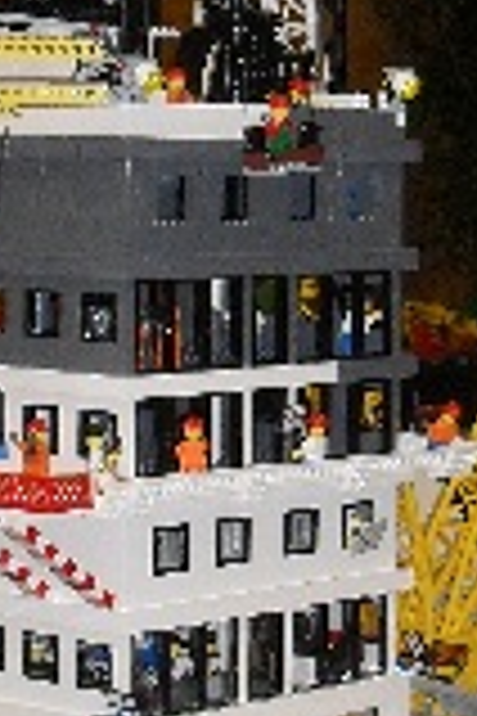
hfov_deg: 10.0
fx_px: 2723
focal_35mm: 137
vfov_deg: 15.0
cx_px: 220
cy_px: 351
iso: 200
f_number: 3.2
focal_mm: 6.3
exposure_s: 1/45
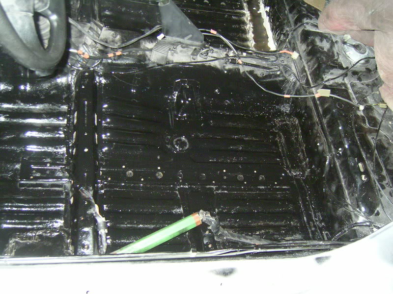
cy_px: 147
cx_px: 196
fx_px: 409
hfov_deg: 51.4
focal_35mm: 36
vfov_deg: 39.7
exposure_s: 1/50
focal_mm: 5.6
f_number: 2.8
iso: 258
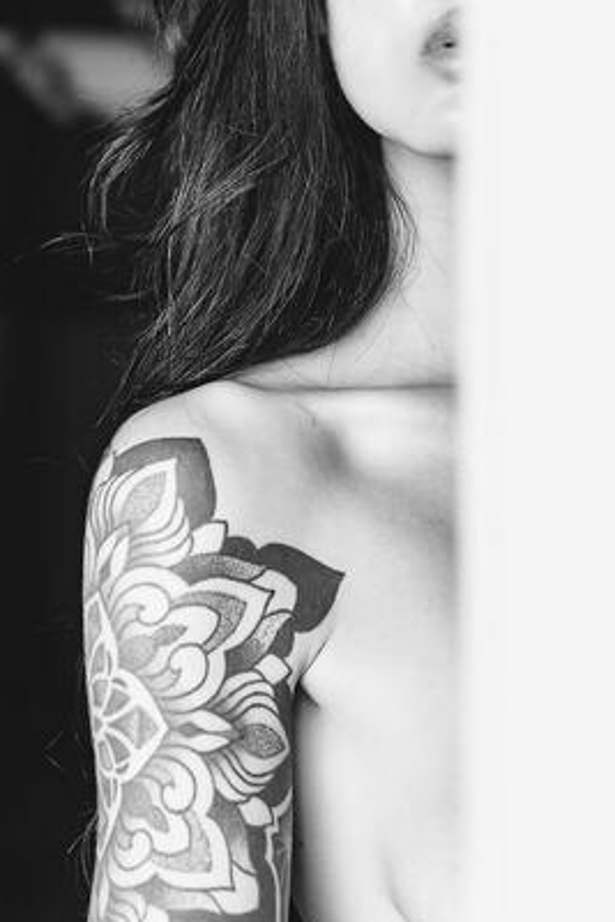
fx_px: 3456
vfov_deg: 15.2
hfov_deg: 10.2
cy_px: 426
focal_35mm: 135
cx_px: 392
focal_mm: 60
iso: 400
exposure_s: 1/160
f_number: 3.5
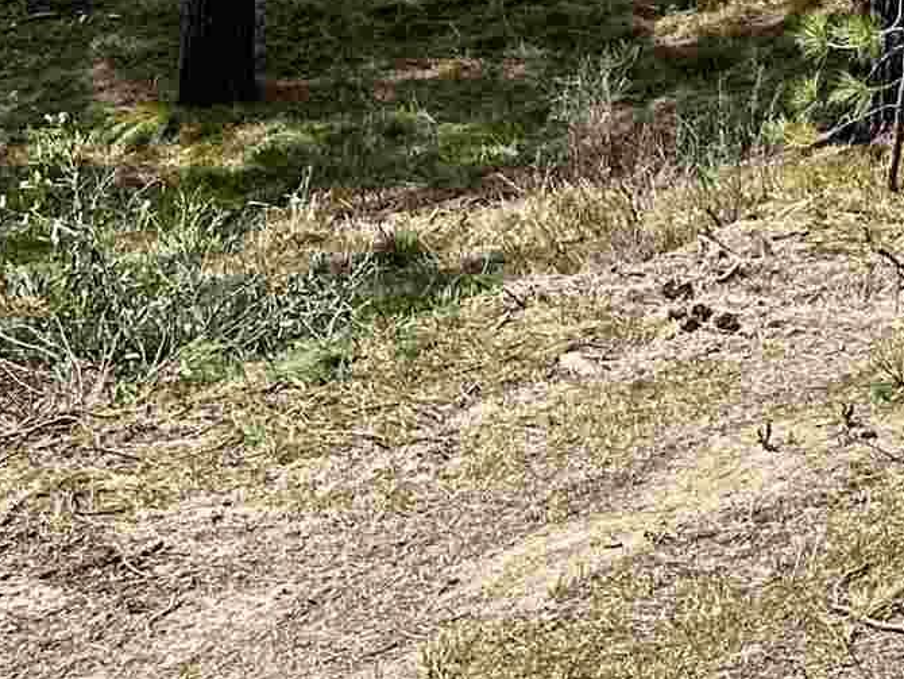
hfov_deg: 15.7
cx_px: 1539
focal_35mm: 110
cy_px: -612
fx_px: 2874
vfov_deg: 12.2
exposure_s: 1/1517
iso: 80
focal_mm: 6.86
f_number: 1.78
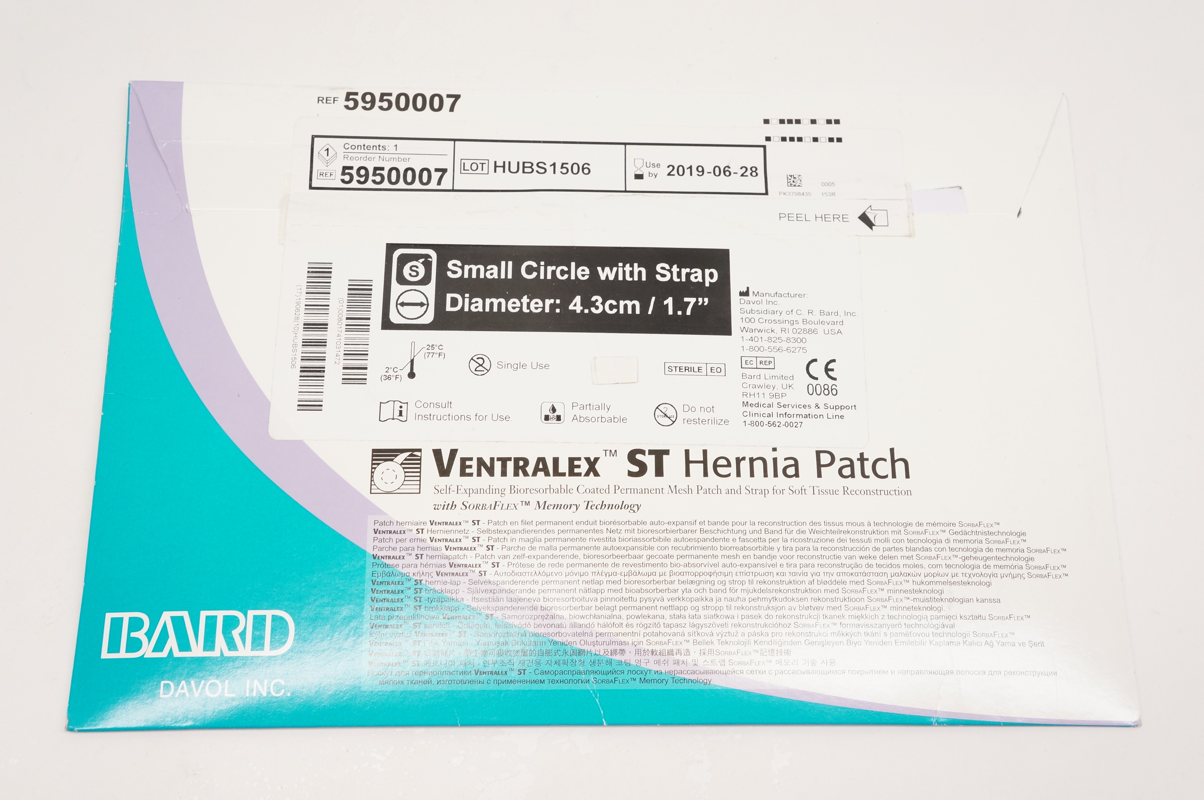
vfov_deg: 32.9
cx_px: 602
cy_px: 400
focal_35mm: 40
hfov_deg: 48.0
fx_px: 1353
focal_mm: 27
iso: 800
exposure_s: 1/100
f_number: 7.1
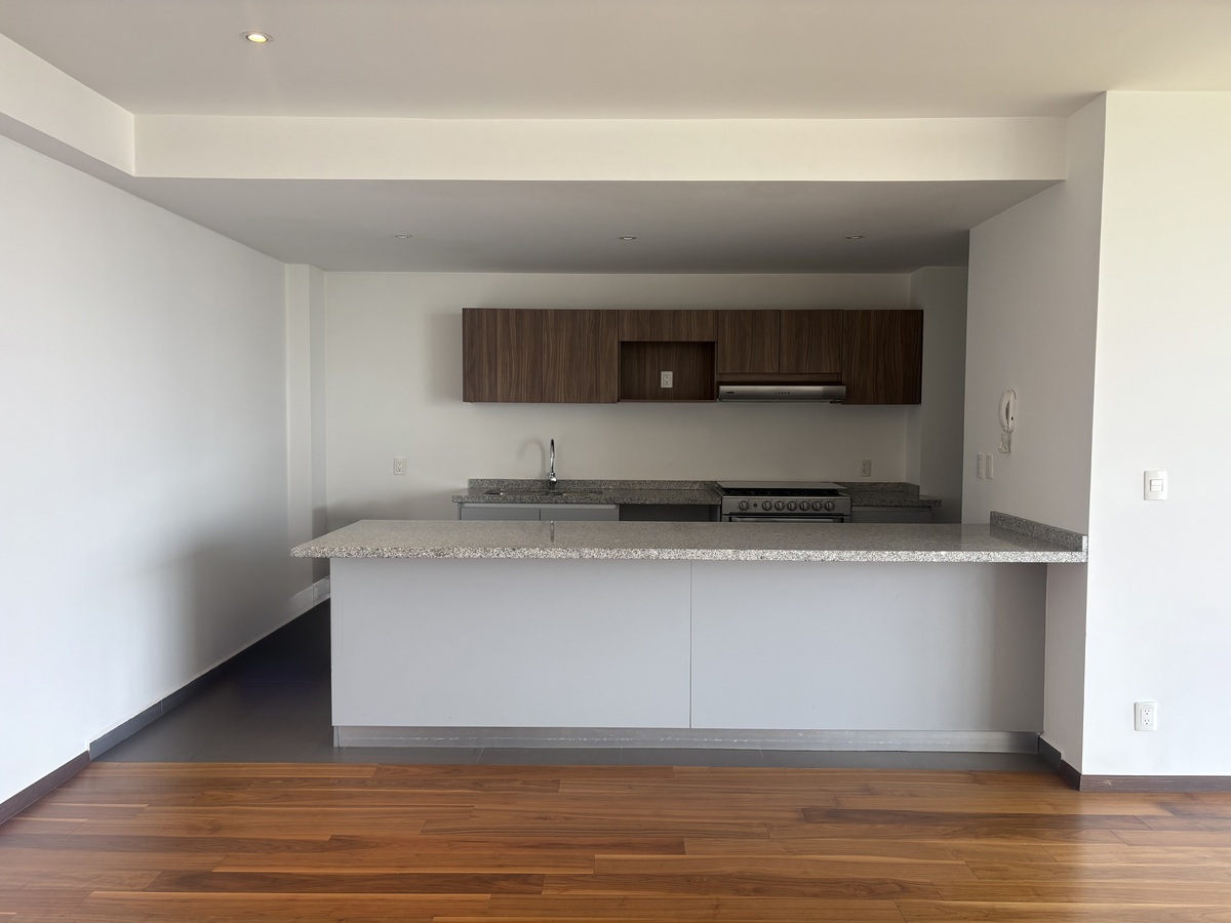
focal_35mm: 26
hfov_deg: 67.3
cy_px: 462
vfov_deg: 53.1
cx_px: 616
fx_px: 925
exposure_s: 1/122
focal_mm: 5.96
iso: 64
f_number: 1.6
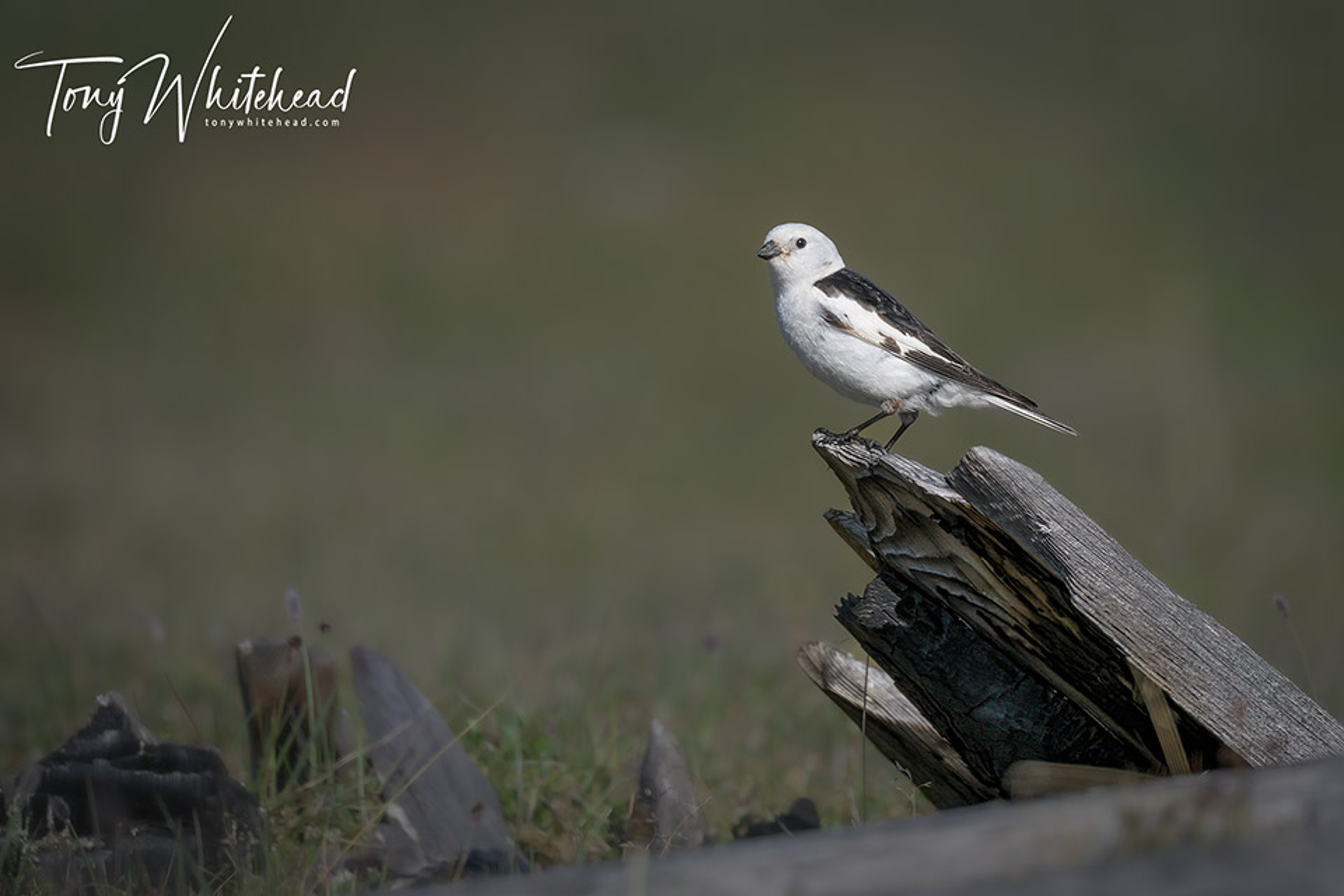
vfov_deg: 1.7
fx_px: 29864
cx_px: 672
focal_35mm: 800
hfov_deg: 2.6
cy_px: 448
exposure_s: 1/3200
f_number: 6.3
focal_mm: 800
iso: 400
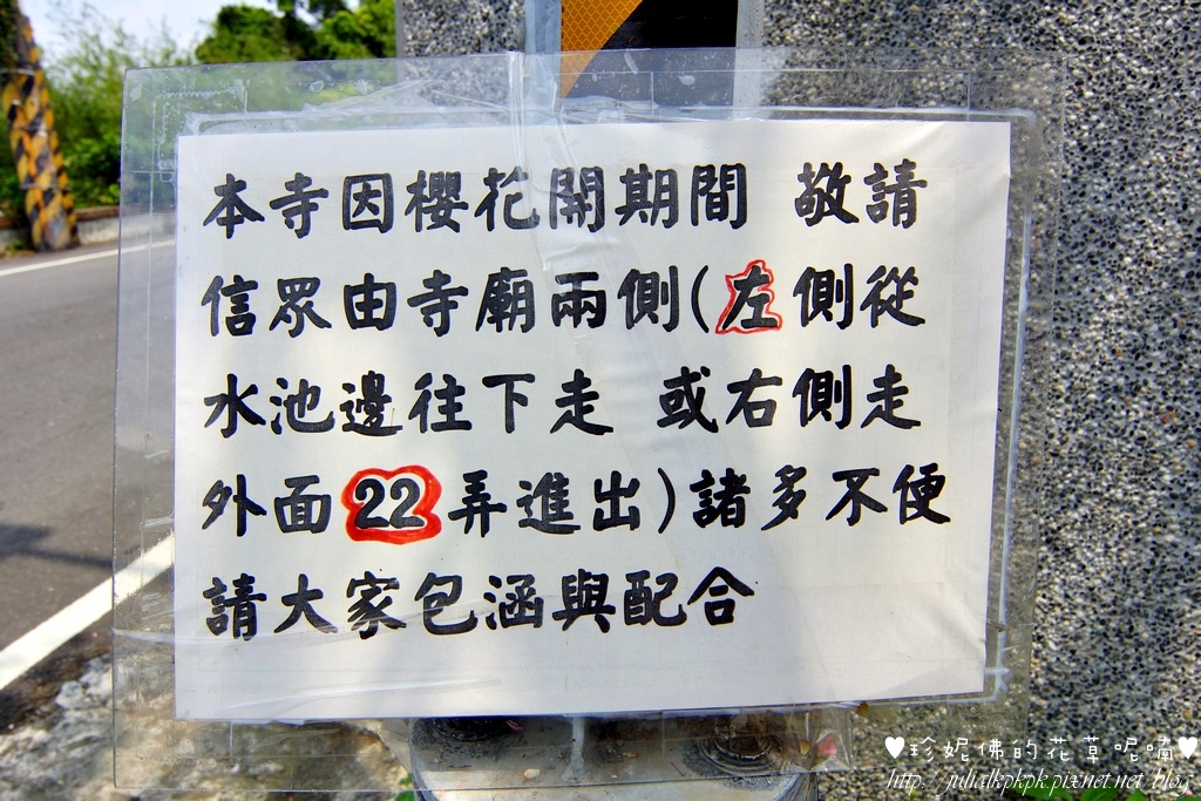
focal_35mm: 24
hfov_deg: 73.7
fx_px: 801
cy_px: 400
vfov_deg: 53.1
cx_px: 600
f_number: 8
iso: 100
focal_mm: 16
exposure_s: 1/250
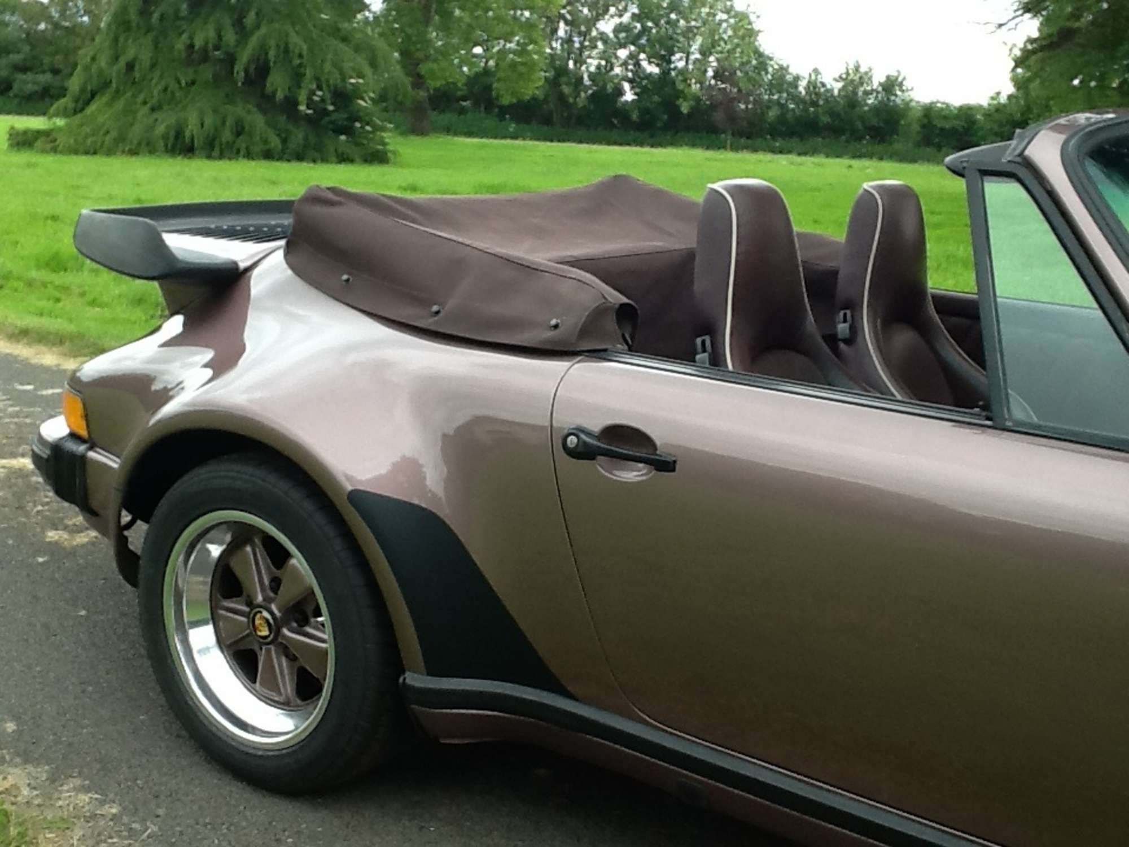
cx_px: 564
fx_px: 1435
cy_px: 424
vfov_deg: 32.9
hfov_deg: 42.9
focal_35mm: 44
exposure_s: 1/216
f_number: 2.4
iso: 40
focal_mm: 2.03
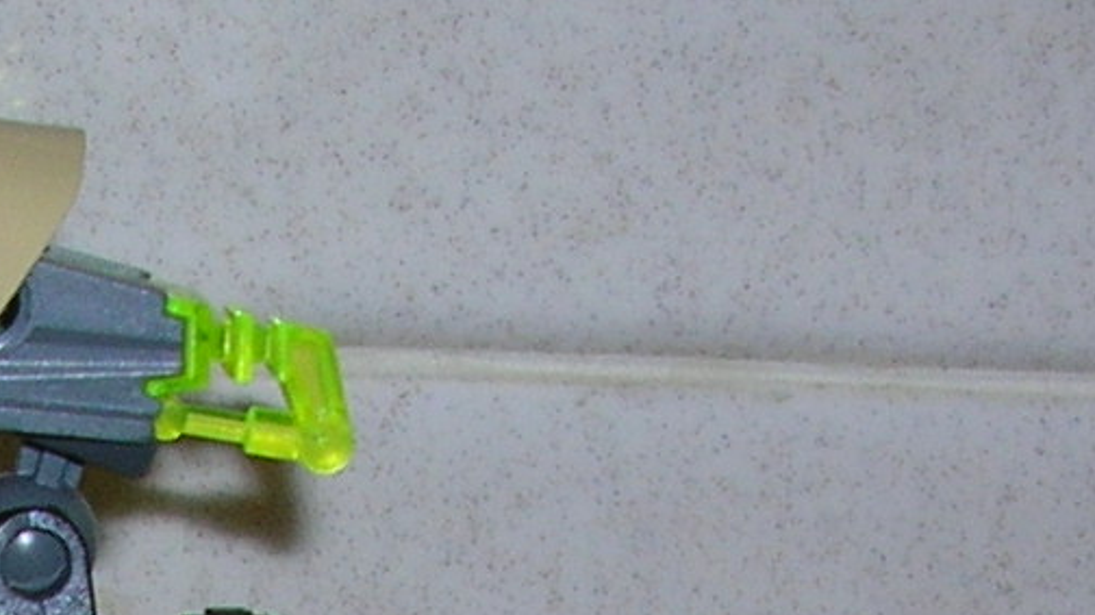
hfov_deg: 12.1
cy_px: 1702
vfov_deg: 6.5
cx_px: -295
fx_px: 5021
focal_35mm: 173
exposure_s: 1/60.1
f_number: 2.8
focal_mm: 5.8
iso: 50
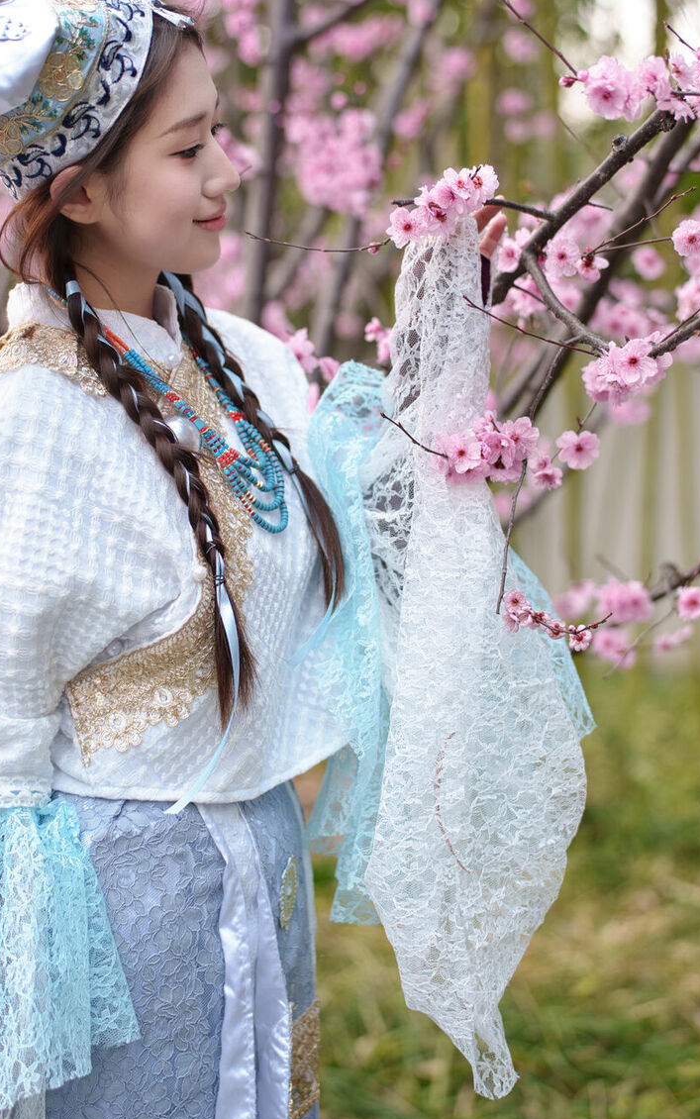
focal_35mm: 71
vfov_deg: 28.9
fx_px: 2166
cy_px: 414
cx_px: 322
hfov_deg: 18.4
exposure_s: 1/250
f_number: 1.8
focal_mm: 50
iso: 100
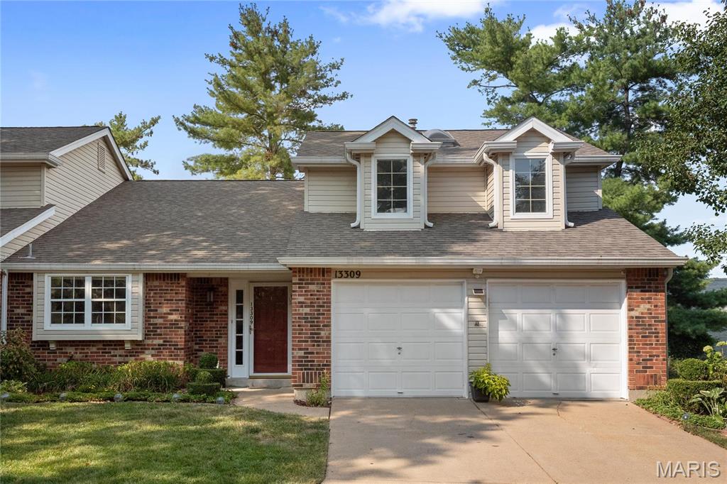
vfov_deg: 36.8
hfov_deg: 53.1
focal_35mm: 36
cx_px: 364
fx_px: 727
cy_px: 242
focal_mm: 18
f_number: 8
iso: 400
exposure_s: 1/800
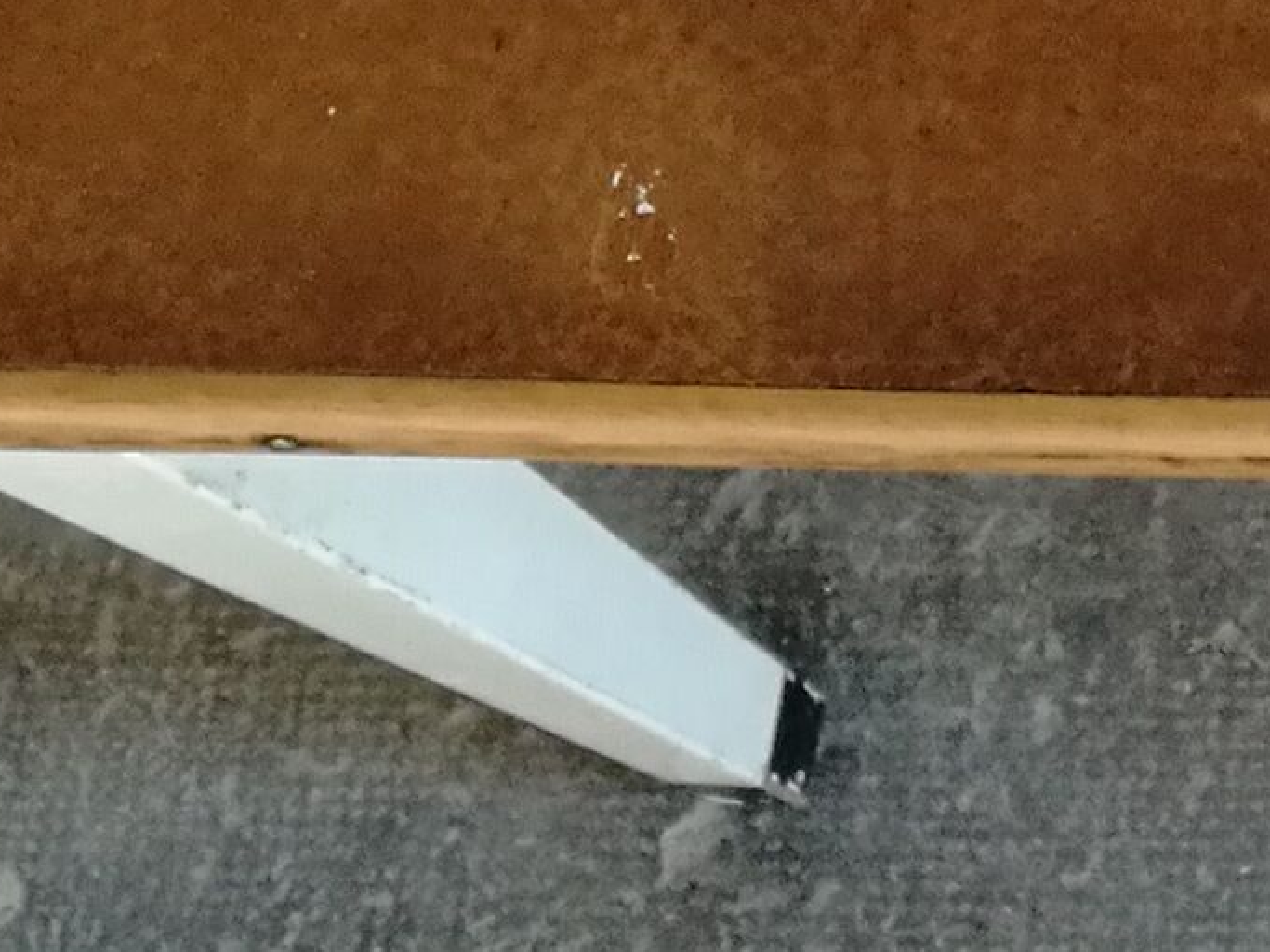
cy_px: -1248
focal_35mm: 129
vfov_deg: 10.2
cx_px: 2025
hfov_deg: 14.1
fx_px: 4732
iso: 250
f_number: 2.2
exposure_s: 1/33.3
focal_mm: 4.5
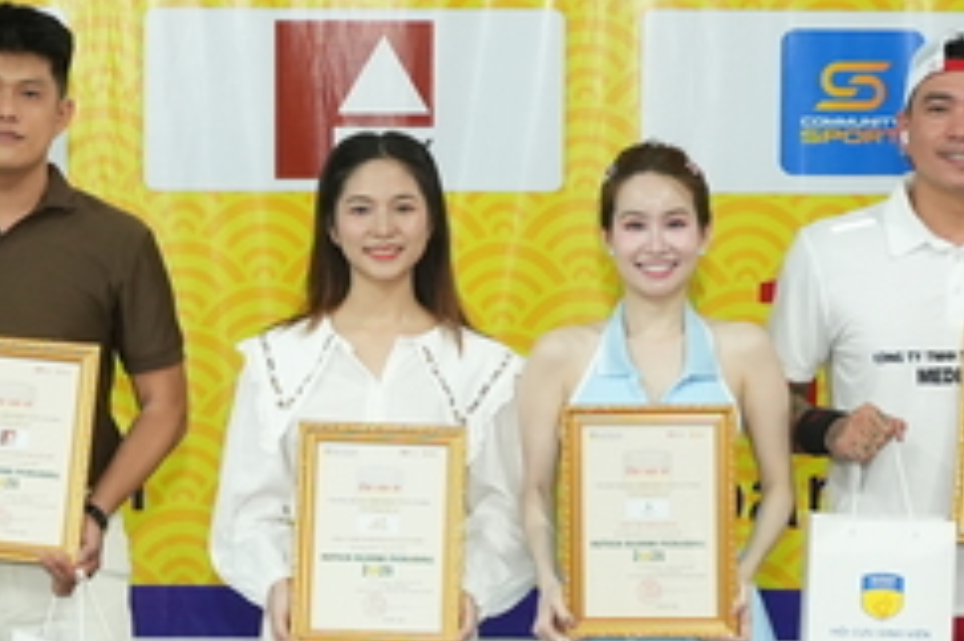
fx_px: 4161
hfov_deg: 13.2
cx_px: 251
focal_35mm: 155
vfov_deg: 8.8
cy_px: 283
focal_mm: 31.3
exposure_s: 1/160
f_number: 3.2
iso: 1600
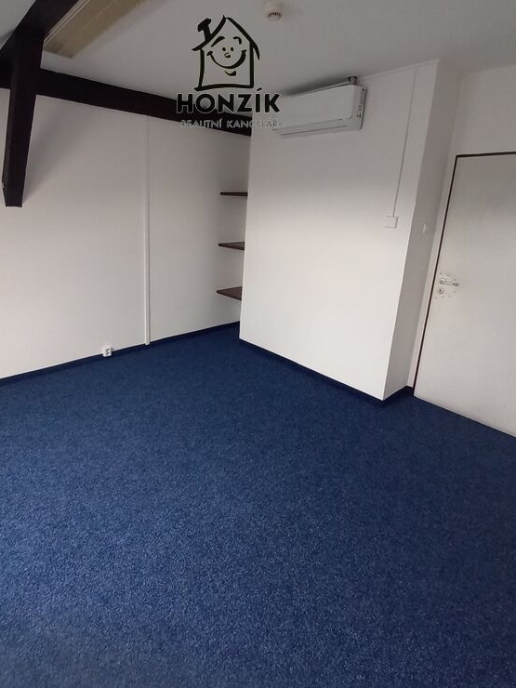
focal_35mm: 18
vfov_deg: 87.3
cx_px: 225
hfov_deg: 71.3
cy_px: 298
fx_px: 358
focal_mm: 1.42
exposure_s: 1/33.3
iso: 250
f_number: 2.2
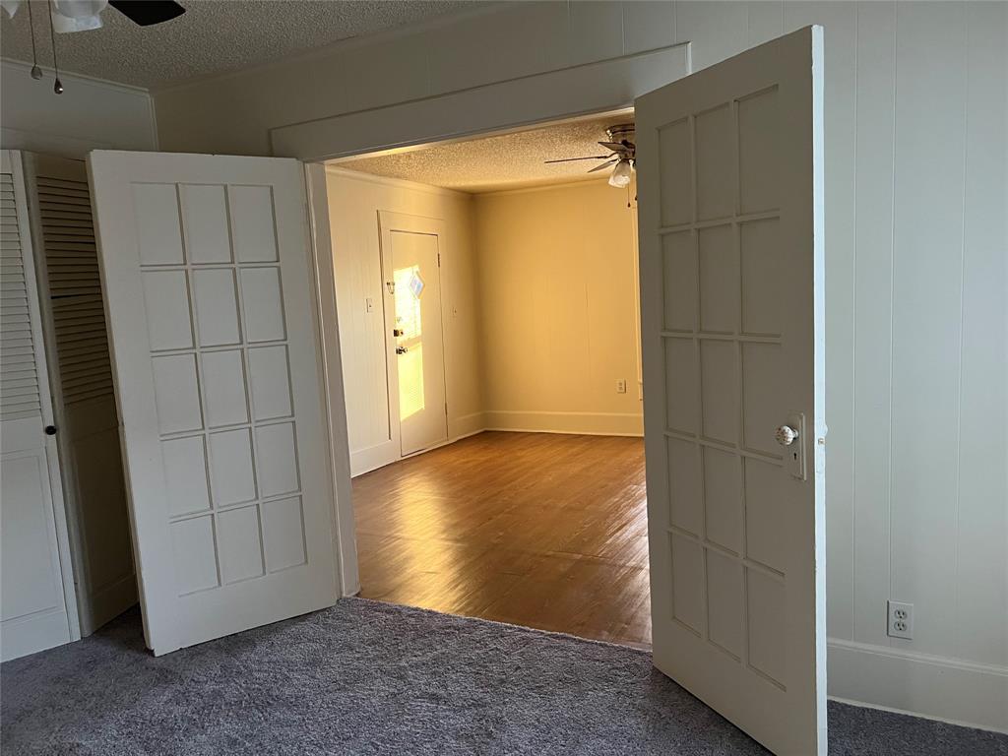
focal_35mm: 26
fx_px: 757
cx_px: 504
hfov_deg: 67.3
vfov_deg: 53.1
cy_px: 378
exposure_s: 1/60
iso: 320
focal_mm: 5.7
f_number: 1.5
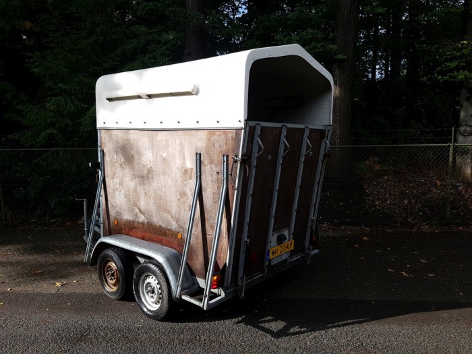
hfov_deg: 67.3
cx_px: 236
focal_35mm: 26
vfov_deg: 53.1
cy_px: 177
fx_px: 355
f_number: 1.7
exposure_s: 1/1448
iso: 50
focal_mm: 4.2
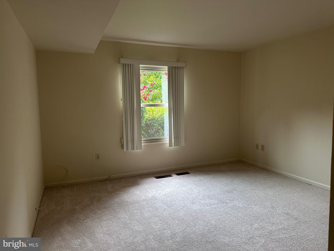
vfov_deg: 56.8
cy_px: 126
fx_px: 232
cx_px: 167
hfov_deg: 71.6
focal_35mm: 24
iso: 250
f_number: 1.78
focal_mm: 6.86
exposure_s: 1/60
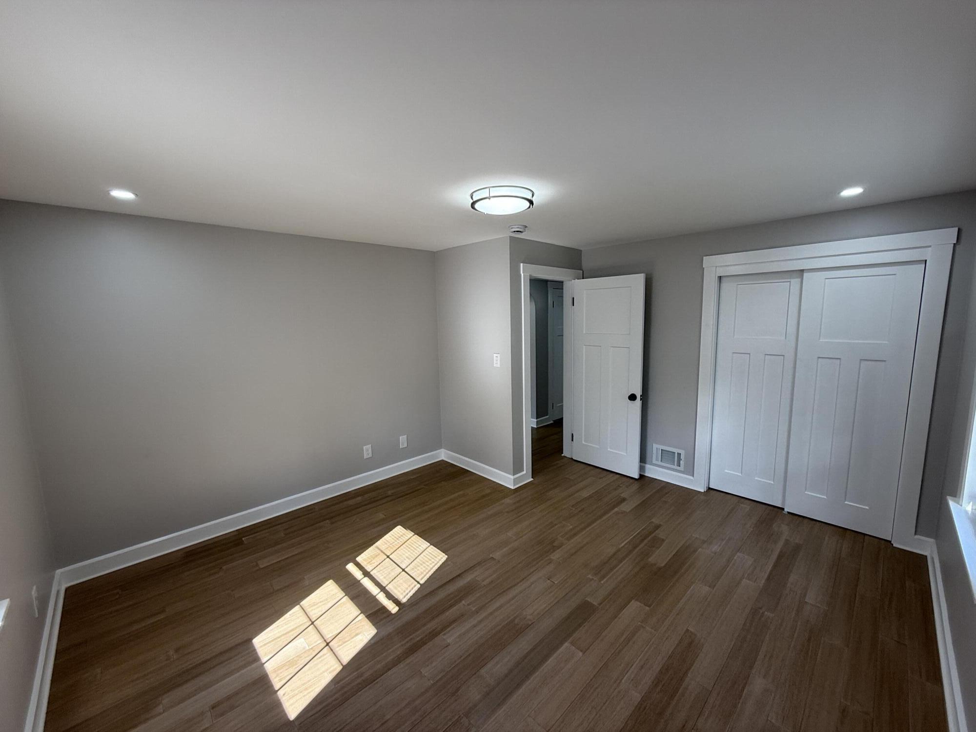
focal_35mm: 14
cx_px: 488
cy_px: 366
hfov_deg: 102.1
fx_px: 395
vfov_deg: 85.7
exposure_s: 1/120
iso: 80
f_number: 2.2
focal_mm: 2.22
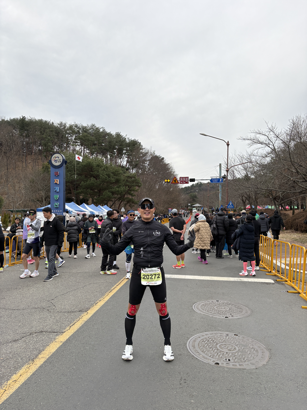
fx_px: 307
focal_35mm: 26
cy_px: 205
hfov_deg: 53.1
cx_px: 154
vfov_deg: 67.3
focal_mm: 5.96
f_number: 1.6
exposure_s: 1/2208
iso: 50
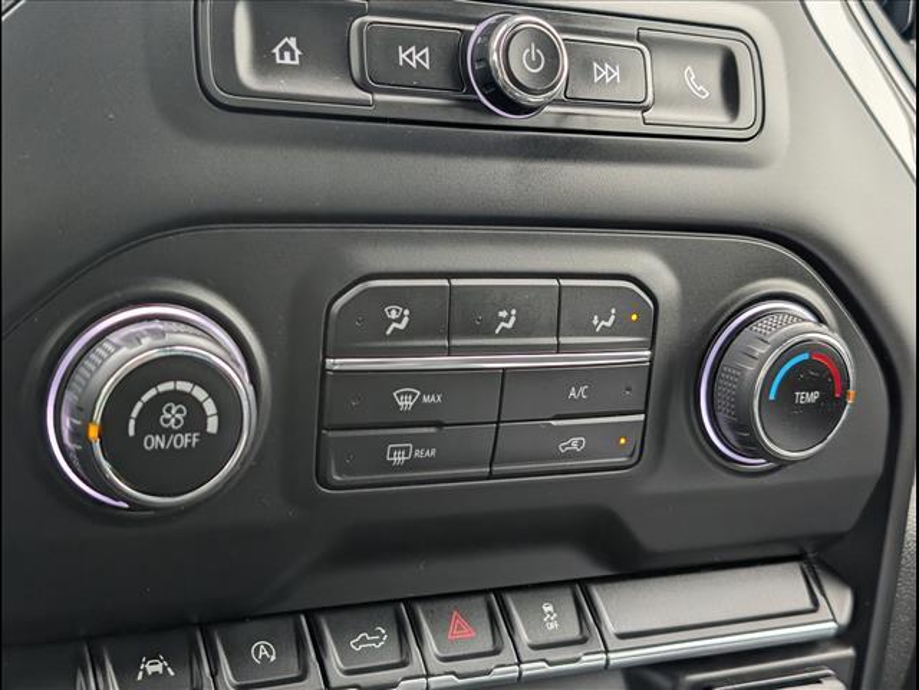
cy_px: 345
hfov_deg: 38.9
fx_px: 1301
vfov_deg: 29.7
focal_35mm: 49
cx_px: 460
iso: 146
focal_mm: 6.9
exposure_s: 1/130
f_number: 1.68
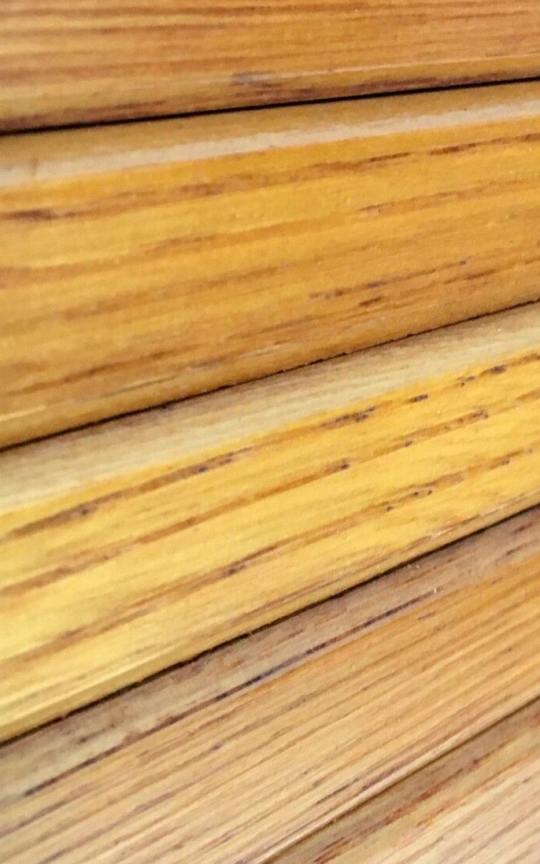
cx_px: 423
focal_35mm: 56
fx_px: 1319
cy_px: 286
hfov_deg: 22.8
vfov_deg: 35.9
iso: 200
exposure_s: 1/20
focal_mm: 4.15
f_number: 2.2
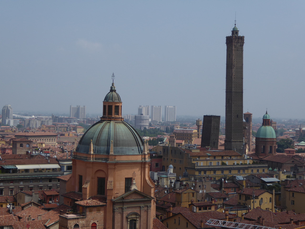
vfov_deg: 19.6
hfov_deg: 26.0
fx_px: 661
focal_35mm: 75
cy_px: 114
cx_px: 152
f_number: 4.5
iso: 80
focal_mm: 12.5
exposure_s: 1/800
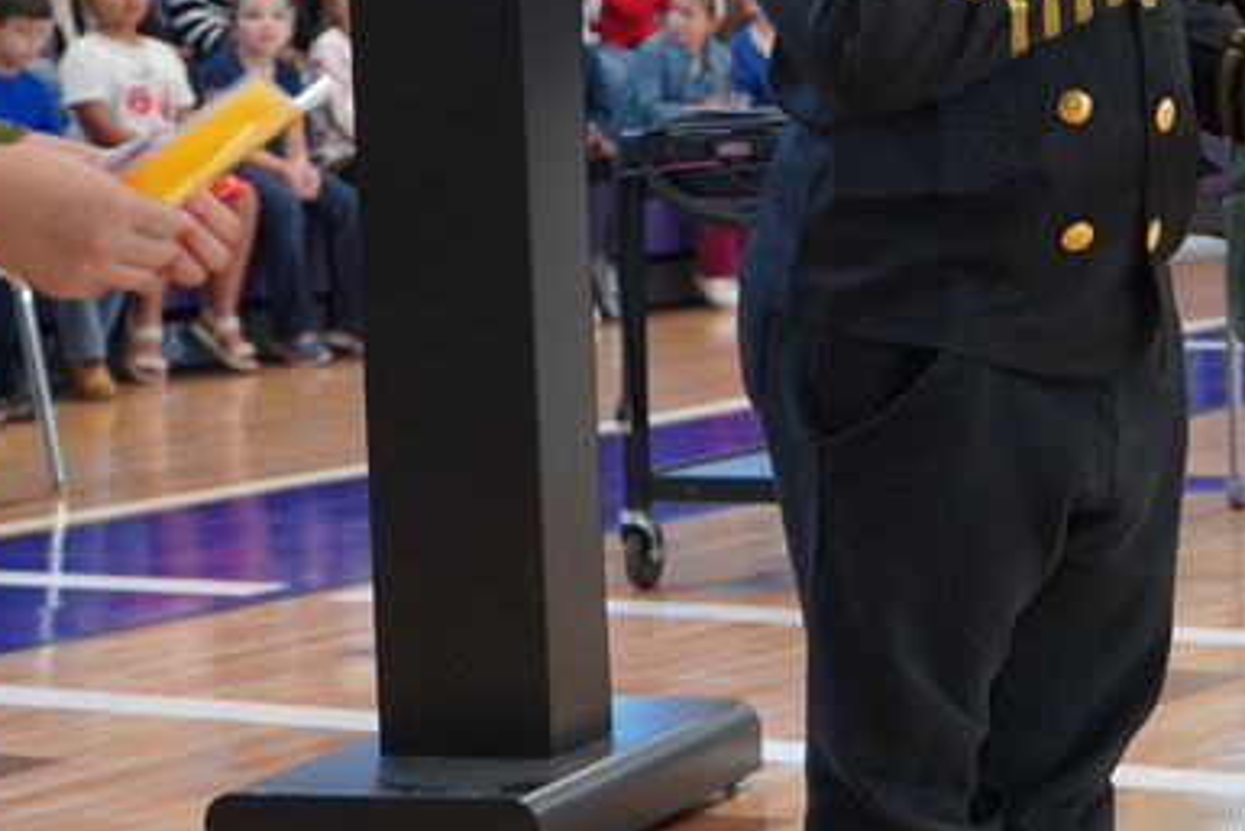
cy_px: 128
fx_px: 4048
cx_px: 938
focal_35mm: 117
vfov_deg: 11.7
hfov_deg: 17.4
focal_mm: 44
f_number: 4.5
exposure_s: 1/160
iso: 2000
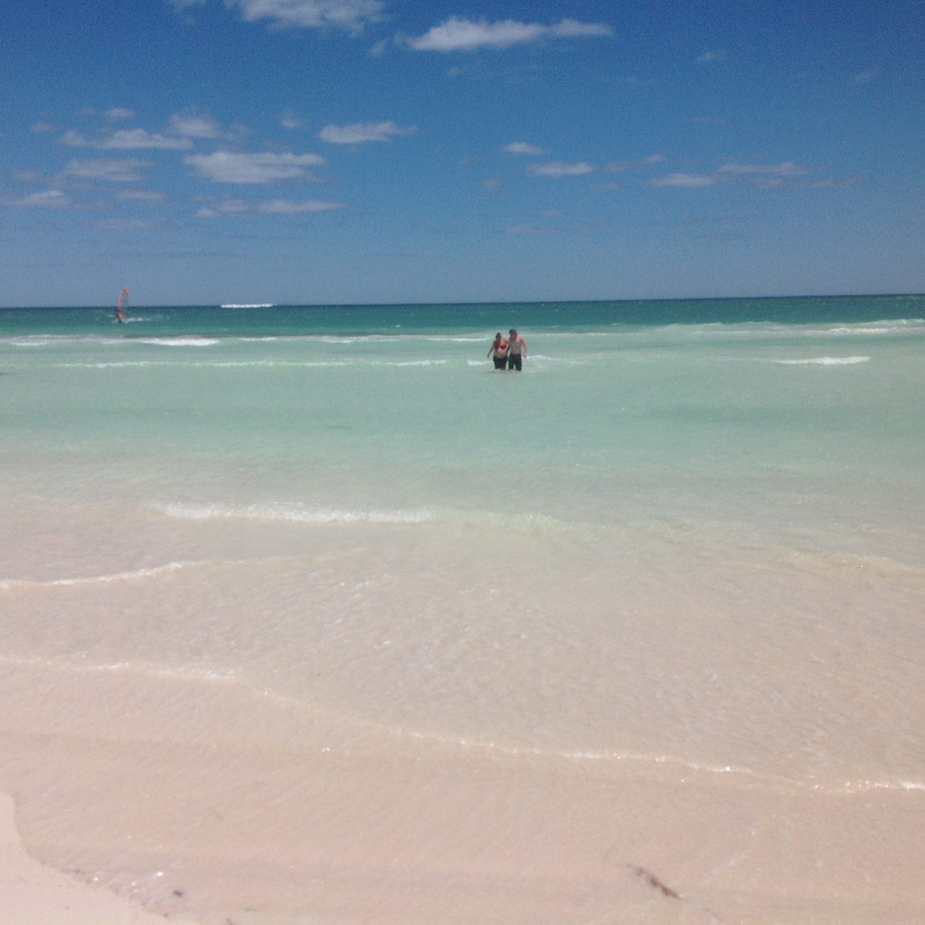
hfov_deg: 40.0
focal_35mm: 42
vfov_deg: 40.0
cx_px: 453
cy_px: 458
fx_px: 1270
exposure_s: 1/6061
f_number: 2.4
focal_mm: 4.28
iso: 64
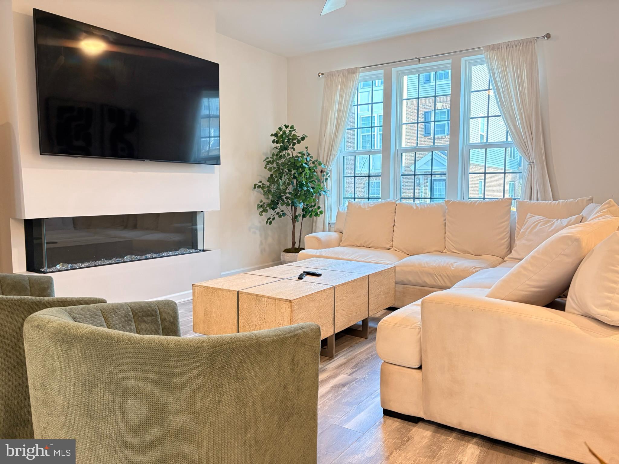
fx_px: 465
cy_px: 232
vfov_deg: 53.1
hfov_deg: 67.3
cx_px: 310
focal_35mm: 26
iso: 400
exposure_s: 1/60
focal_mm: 5.96
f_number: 1.6
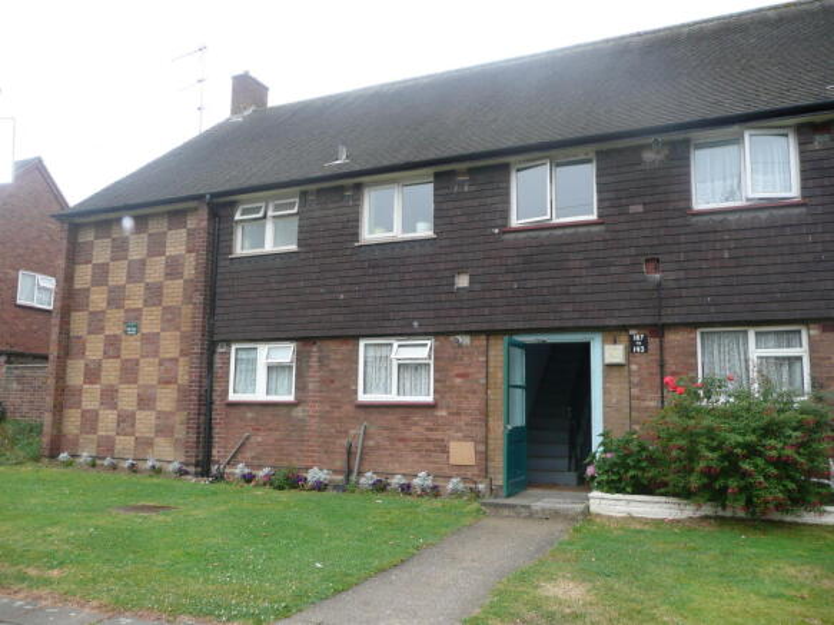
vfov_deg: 49.7
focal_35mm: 28
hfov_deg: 63.5
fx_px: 674
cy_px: 312
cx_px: 417
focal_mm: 4.6
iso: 100
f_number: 3.3
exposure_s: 1/100
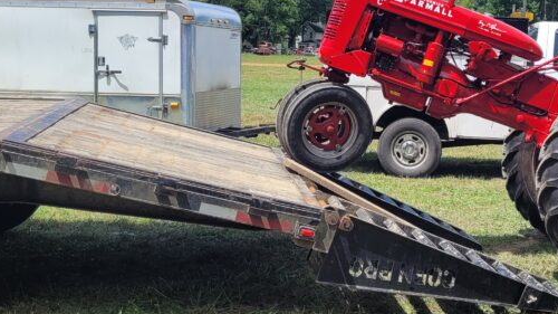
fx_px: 858
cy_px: 117
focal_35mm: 58
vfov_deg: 20.7
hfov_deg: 35.4
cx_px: 404
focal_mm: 5.4
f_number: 1.8
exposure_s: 1/2423
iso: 40
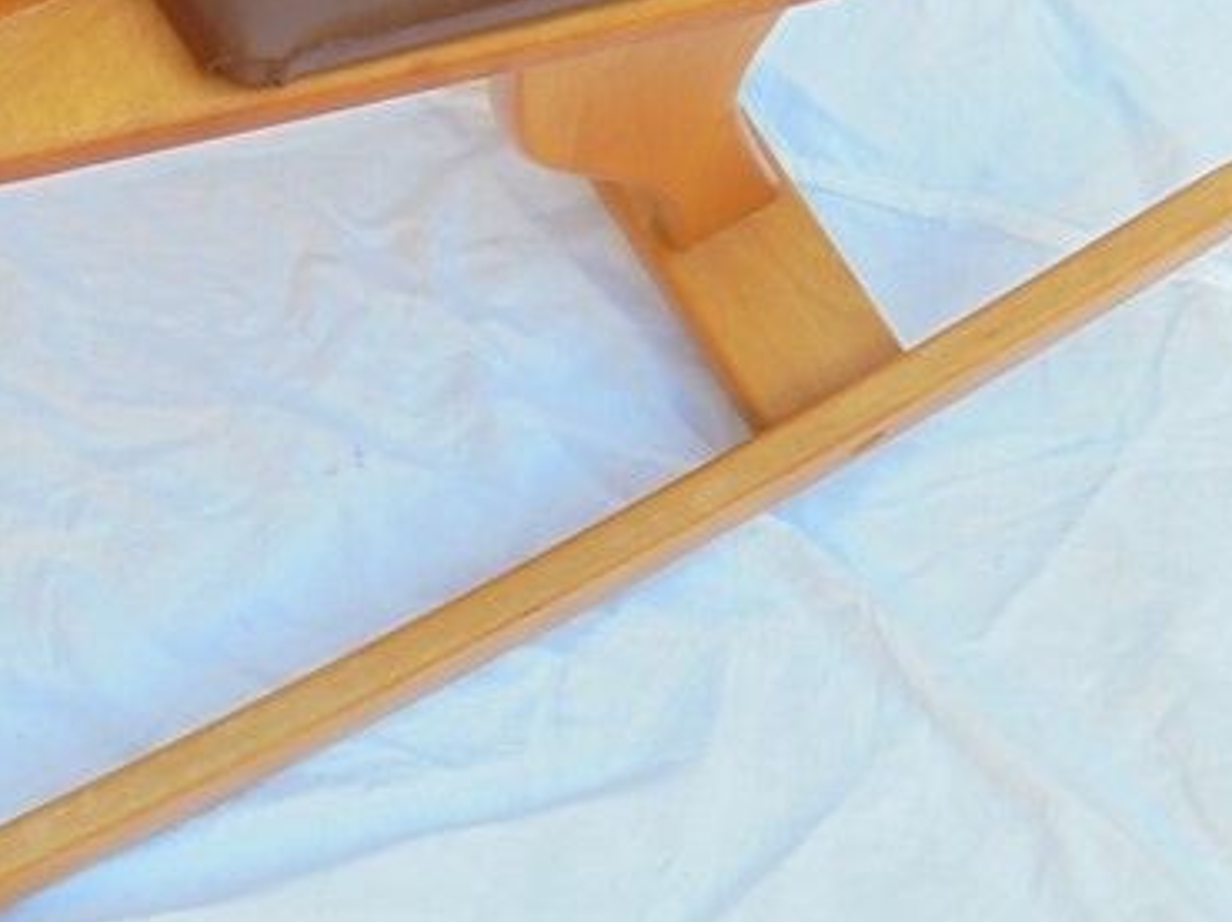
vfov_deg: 14.0
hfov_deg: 18.4
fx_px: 3733
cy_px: 289
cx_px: 104
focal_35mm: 105
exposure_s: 1/40
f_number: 4.5
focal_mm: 7.8
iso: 100
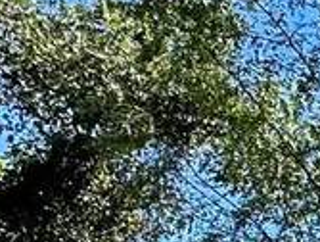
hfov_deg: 12.3
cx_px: 864
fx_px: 991
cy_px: 442
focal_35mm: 107
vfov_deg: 12.6
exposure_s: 1/666
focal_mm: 2.22
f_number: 2.2
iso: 40
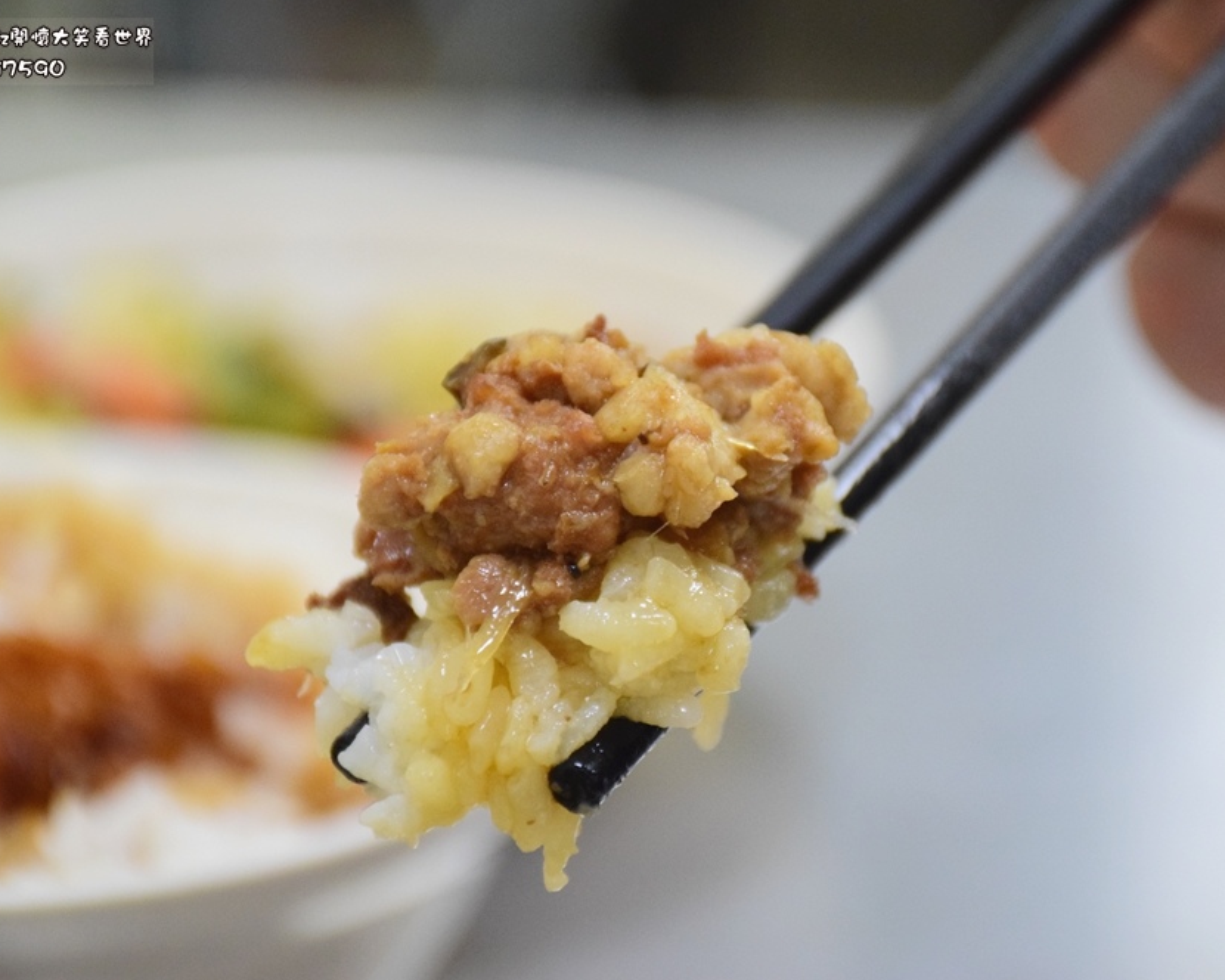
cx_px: 669
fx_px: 7505
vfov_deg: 7.5
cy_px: 491
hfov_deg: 9.3
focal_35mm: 207
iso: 3200
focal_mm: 122
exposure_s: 1/125
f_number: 5.6
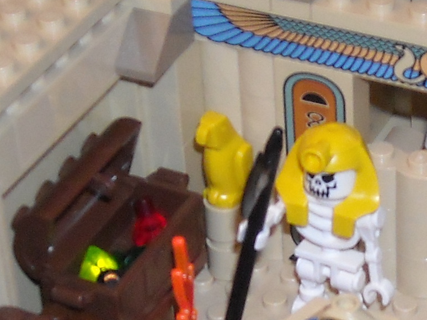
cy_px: 211
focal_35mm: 139
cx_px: 340
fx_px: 1714
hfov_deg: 14.1
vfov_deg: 10.7
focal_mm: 5.7
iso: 200
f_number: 2.8
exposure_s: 1/60
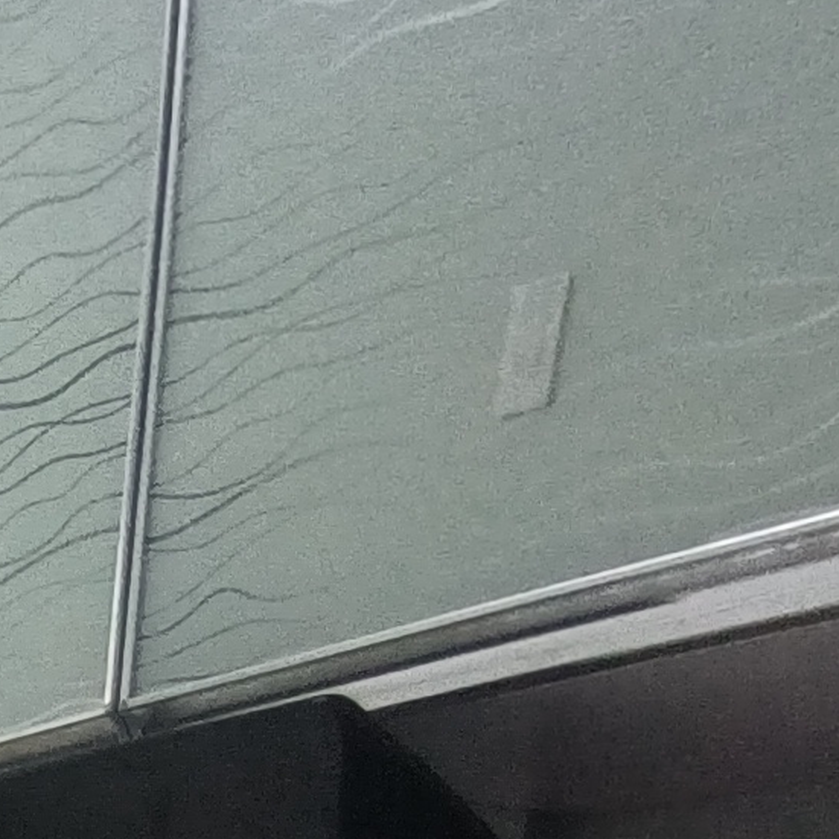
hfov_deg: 14.5
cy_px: 1836
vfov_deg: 14.7
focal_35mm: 89
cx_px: -1045
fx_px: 2441
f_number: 2.4
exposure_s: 1/33.3
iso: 239
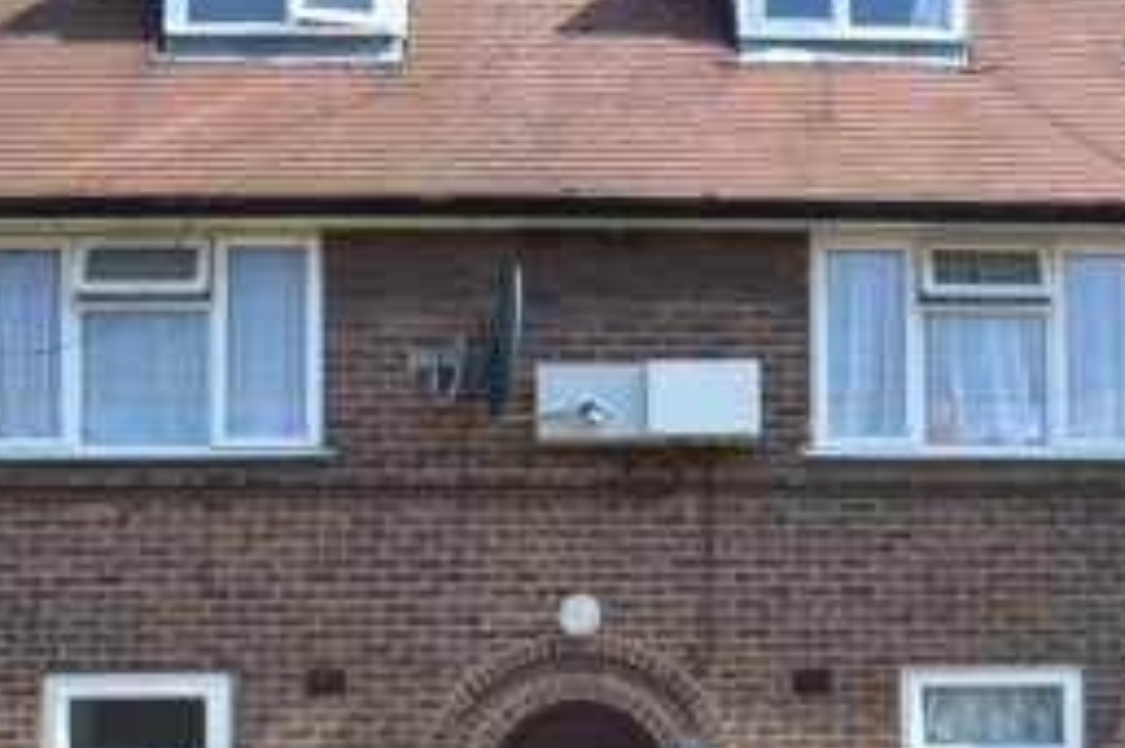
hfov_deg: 28.7
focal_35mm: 70
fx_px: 2186
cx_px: 753
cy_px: 844
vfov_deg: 18.6
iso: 100
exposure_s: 1/200
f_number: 7.1
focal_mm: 20
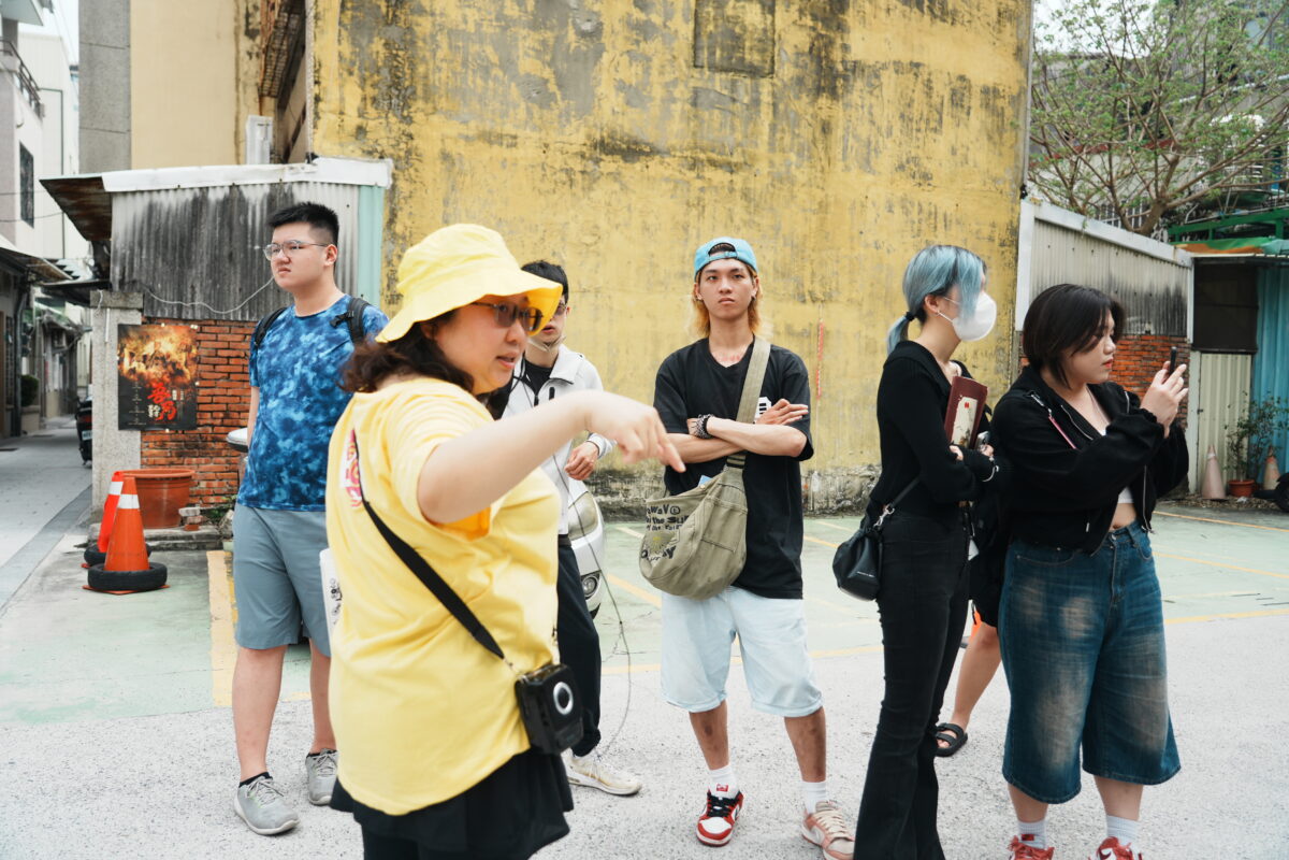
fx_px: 1074
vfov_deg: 43.6
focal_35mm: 30
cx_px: 644
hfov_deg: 61.9
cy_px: 430
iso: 125
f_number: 4
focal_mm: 30
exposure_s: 1/640
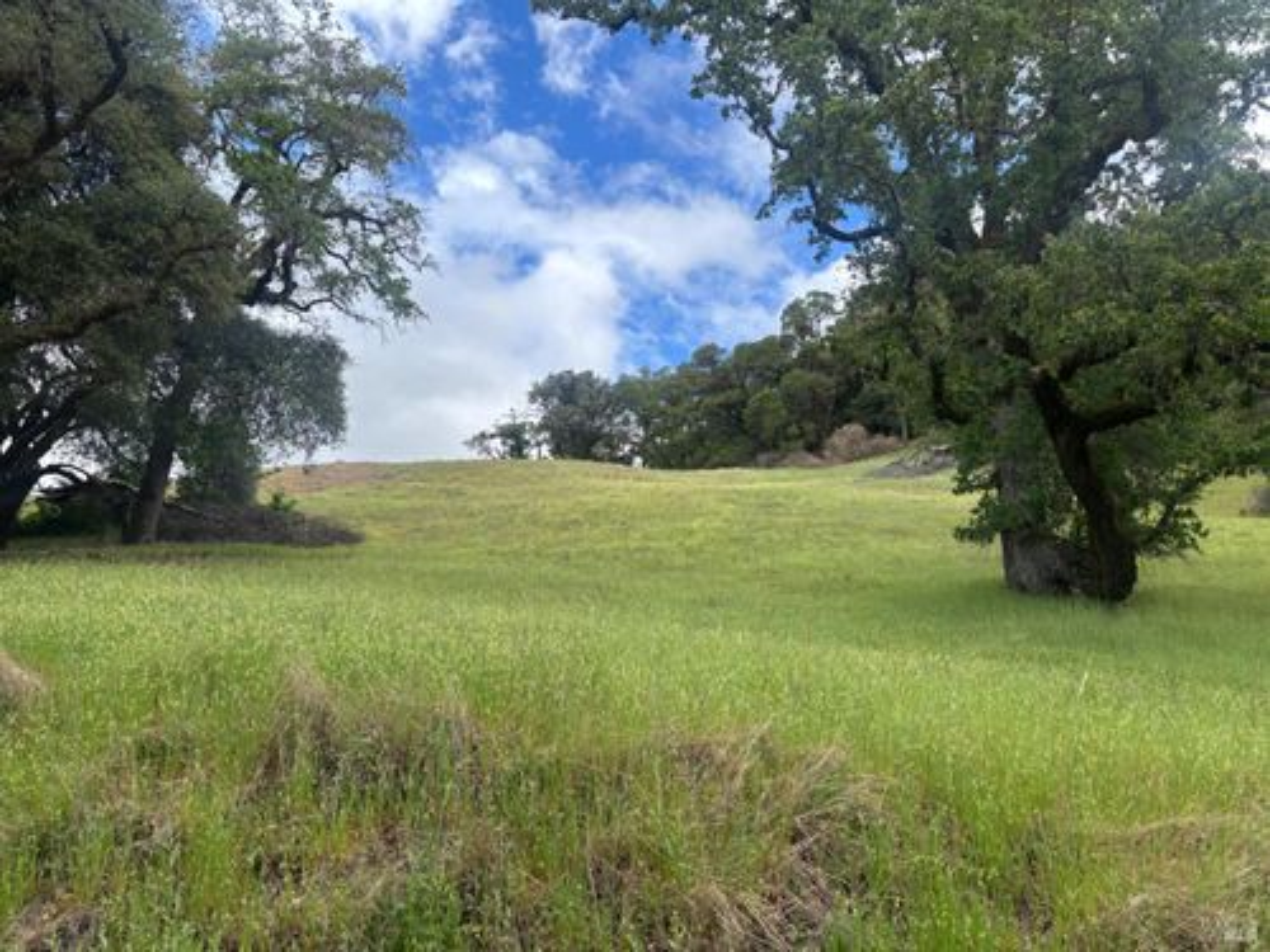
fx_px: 954
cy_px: 476
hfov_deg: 67.3
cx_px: 635
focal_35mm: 26
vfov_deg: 53.1
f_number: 1.6
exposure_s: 1/1616
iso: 50
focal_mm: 5.96
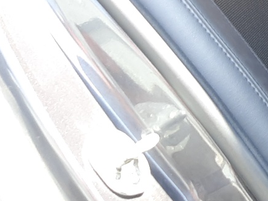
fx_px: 743
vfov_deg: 15.3
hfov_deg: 16.7
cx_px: 494
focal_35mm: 96
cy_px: 34
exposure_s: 1/106
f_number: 1.7
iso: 40
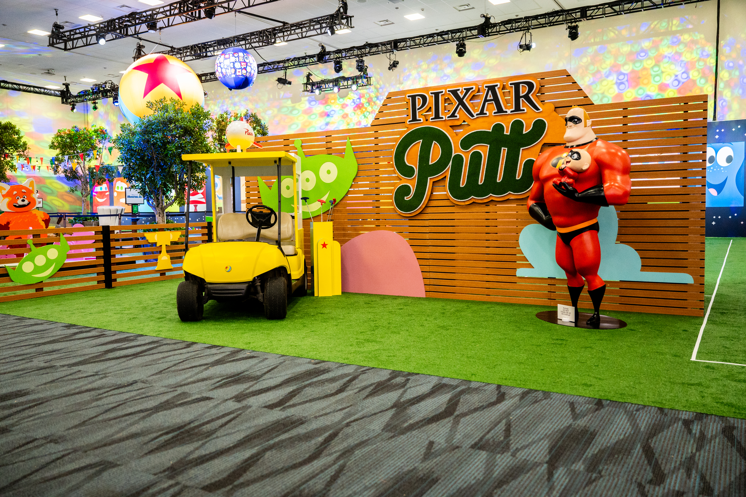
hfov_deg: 62.0
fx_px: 621
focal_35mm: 30
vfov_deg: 43.6
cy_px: 248
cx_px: 373
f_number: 2.8
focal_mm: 30
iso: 3200
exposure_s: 1/400
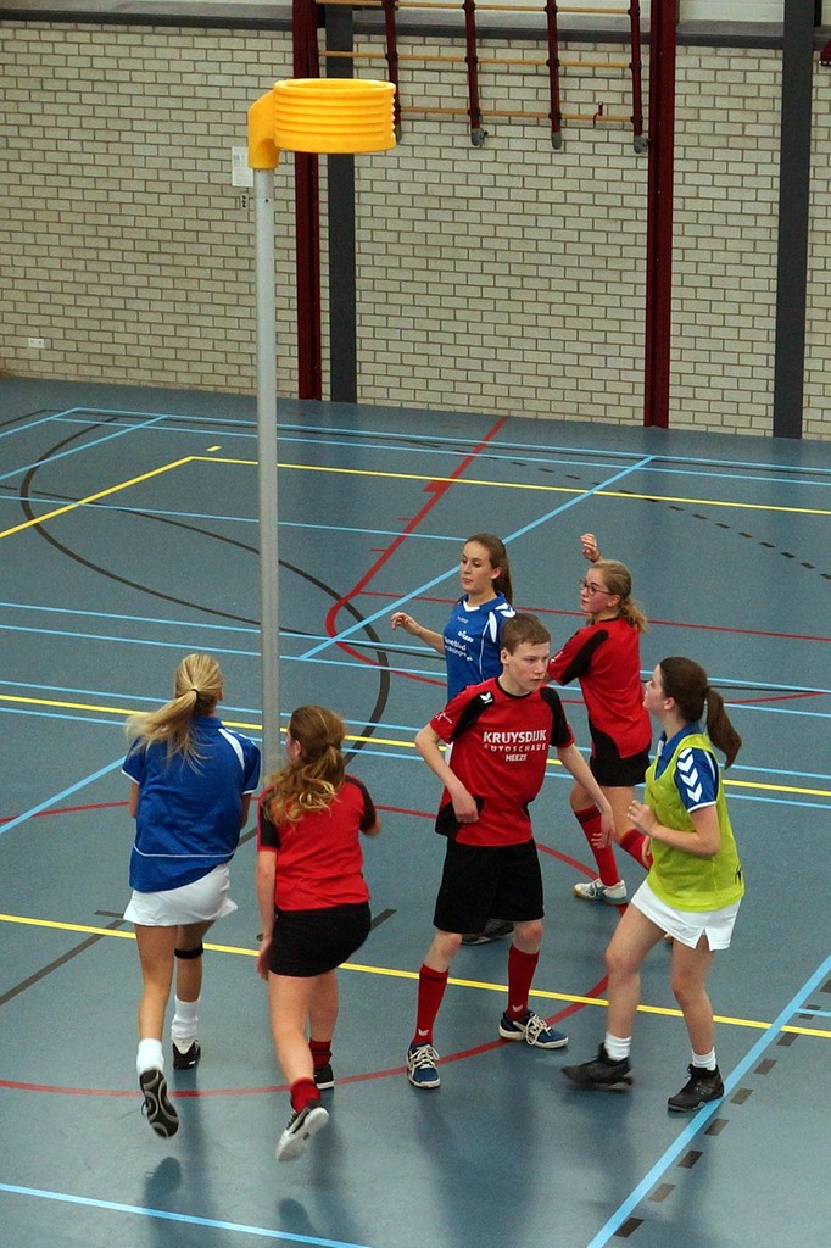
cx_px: 416
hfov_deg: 36.8
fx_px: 1247
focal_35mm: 36
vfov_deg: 53.1
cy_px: 624
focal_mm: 24
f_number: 3.5
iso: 800
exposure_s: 1/160
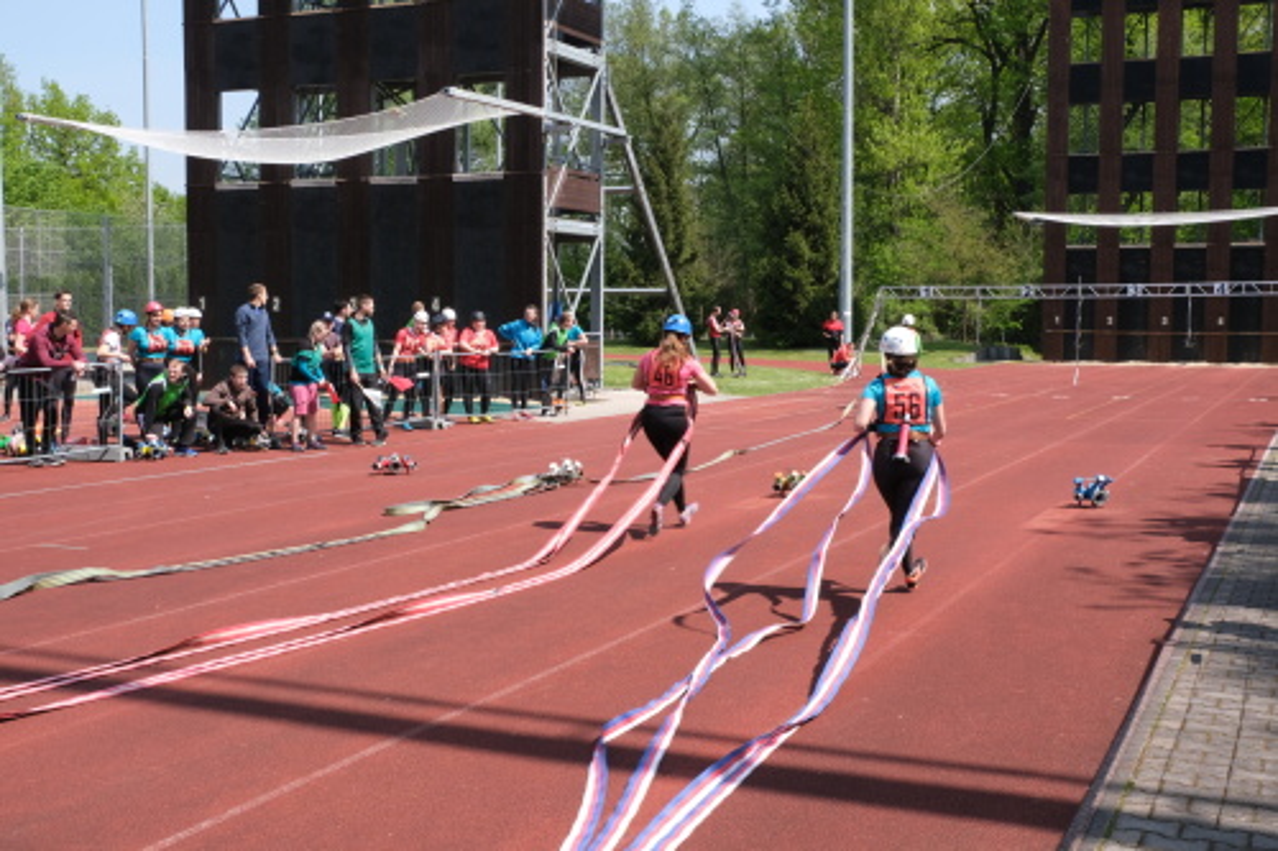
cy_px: 426
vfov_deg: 31.9
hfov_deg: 46.4
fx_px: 1490
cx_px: 639
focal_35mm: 42
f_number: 16
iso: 500
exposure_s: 1/120
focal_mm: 27.9
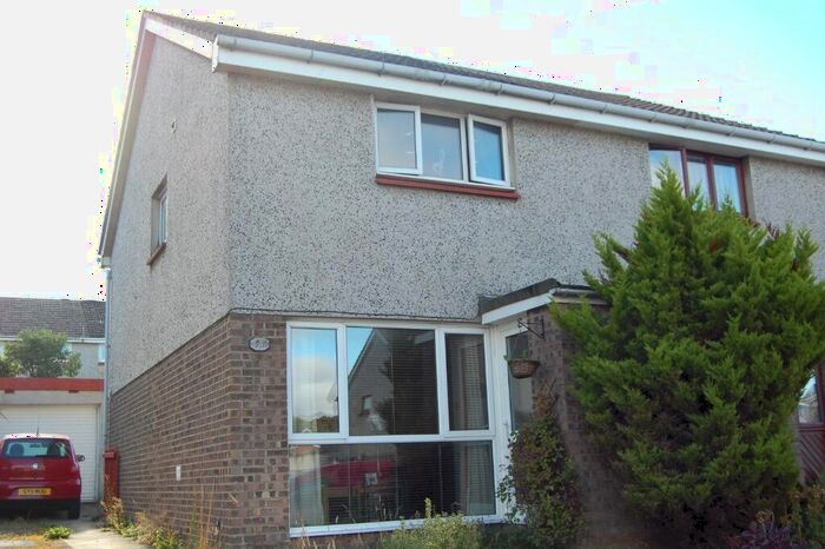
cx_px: 412
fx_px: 893
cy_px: 274
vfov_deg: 34.2
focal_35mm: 39
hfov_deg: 49.6
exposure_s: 1/160
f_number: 6.3
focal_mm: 26
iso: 200
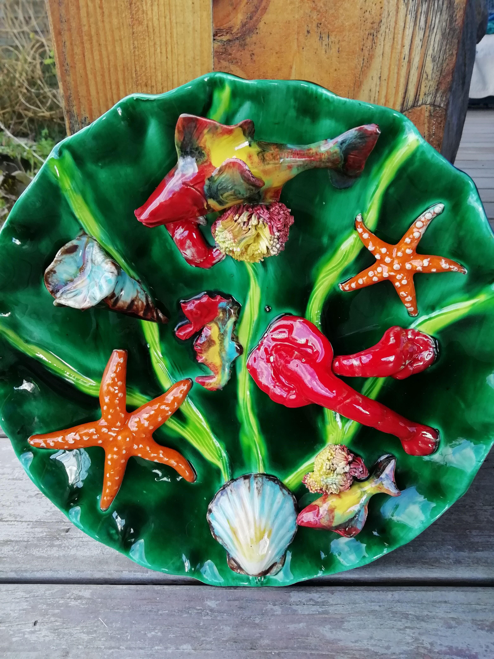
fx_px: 495
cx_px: 247
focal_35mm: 26
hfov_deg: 53.1
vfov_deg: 67.3
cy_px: 330
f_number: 2.2
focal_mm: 3.21
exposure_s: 1/100
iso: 64
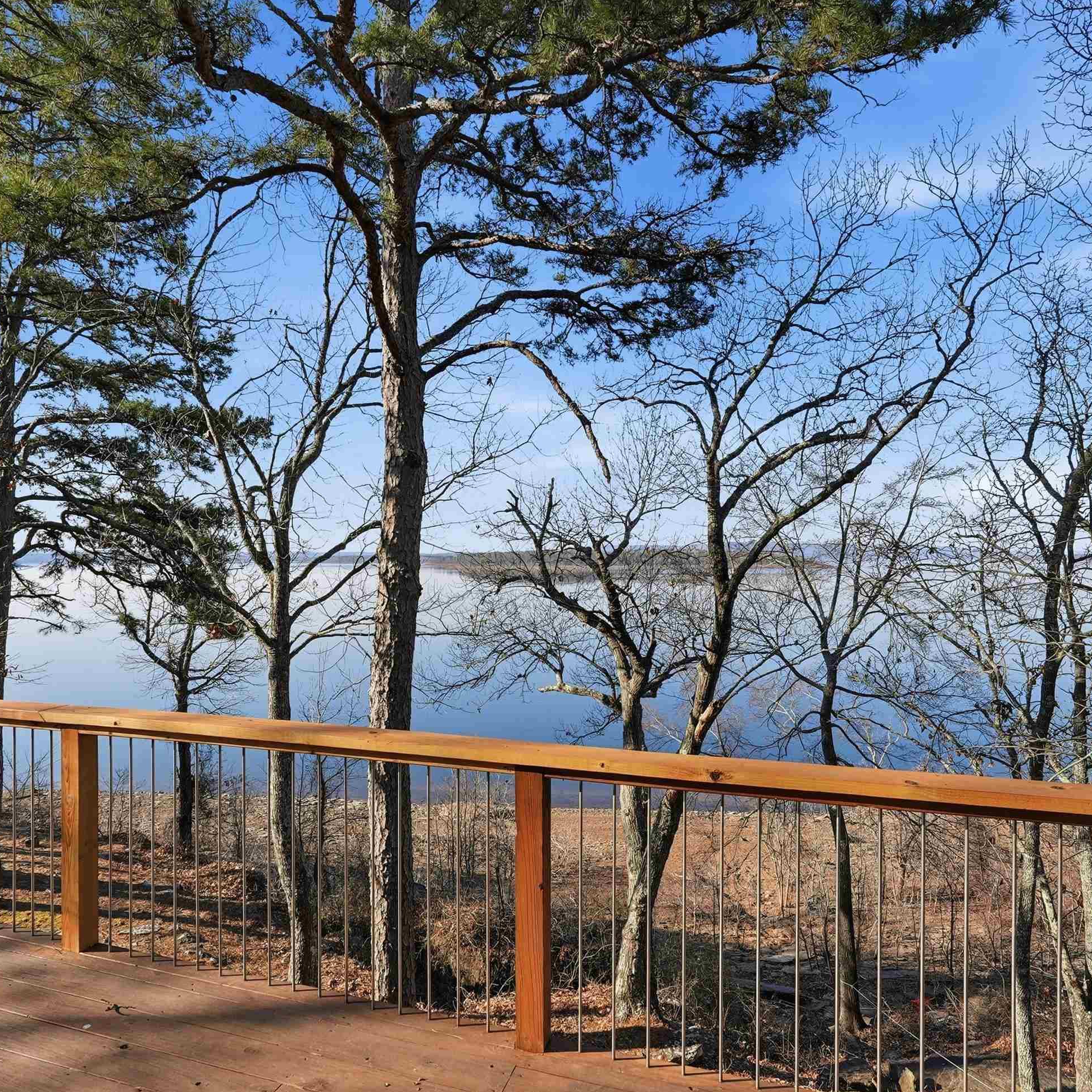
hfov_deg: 72.1
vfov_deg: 72.1
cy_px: 562
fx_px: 749
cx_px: 531
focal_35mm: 21
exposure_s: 1/1600
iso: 250
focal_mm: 16
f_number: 9
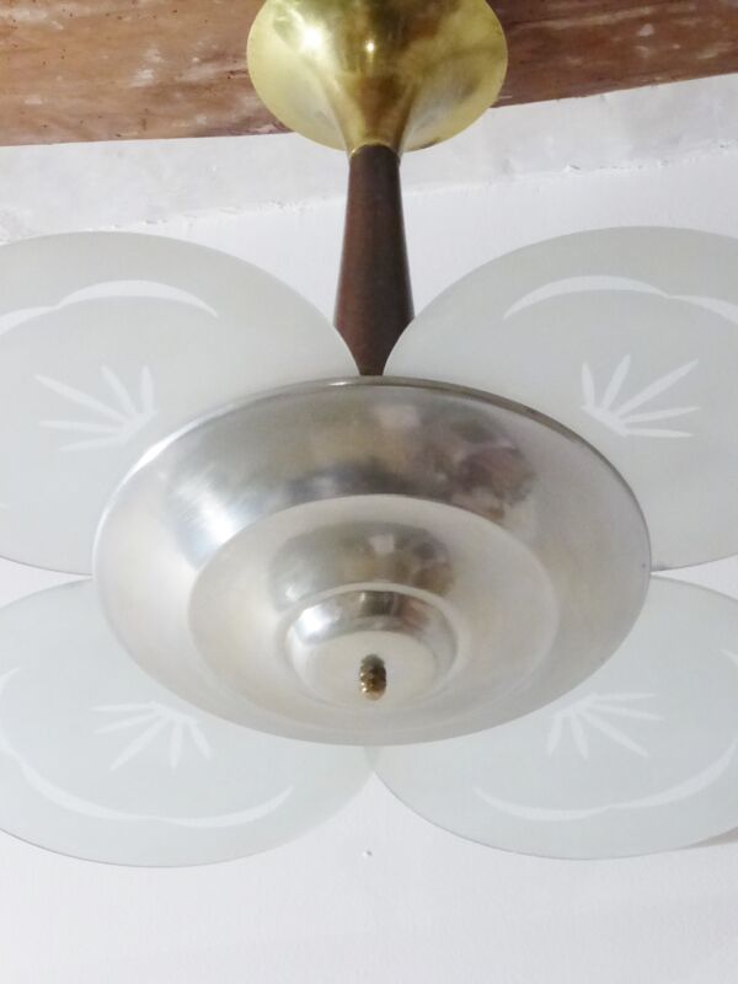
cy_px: 492
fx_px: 4292
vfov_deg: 13.1
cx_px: 369
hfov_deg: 9.8
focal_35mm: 151
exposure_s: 1/40
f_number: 5.4
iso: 800
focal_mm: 24.4
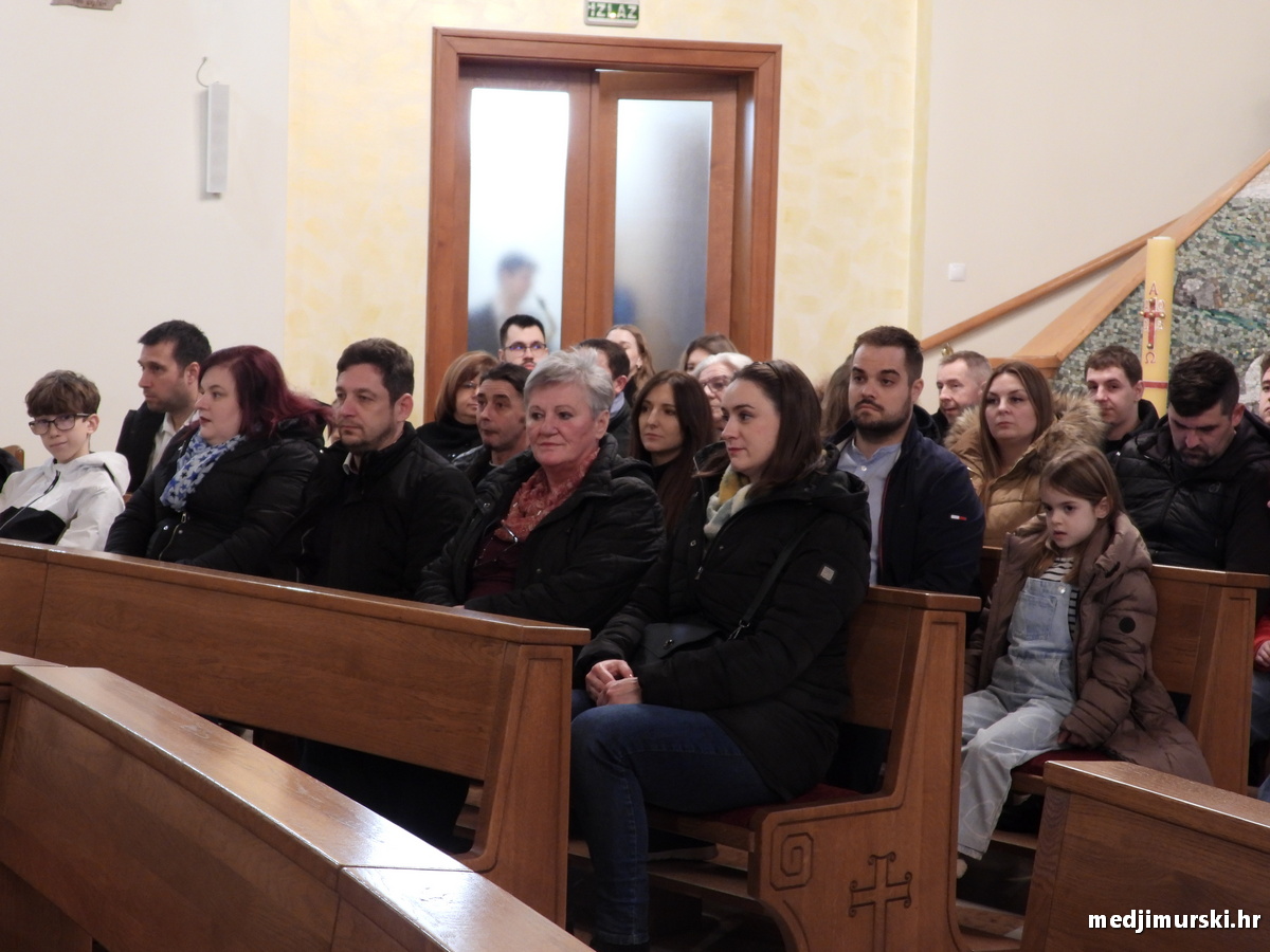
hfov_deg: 29.8
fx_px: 2385
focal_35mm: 65
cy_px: 476
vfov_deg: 22.6
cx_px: 635
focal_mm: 11.7
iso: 400
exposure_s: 1/20
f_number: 3.5
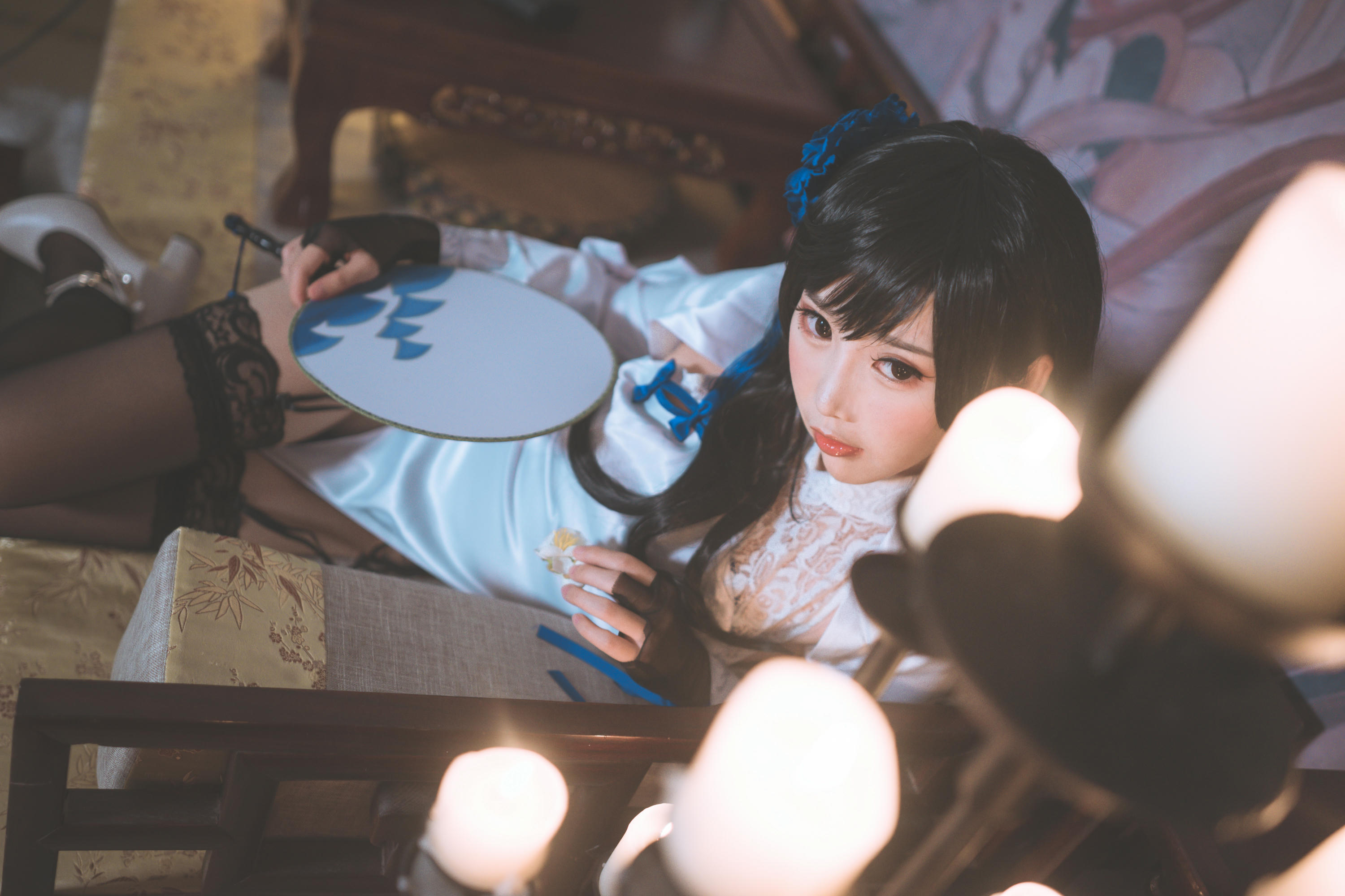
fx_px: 1308
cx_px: 672
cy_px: 448
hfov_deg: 54.4
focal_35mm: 35
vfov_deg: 37.9
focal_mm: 35
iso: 400
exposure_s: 1/50
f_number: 2
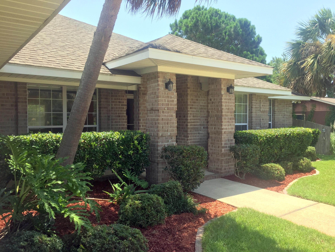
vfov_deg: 48.2
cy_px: 126
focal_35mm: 29
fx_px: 281
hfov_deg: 61.7
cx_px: 168
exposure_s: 1/964
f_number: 2.2
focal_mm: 4.15
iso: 32
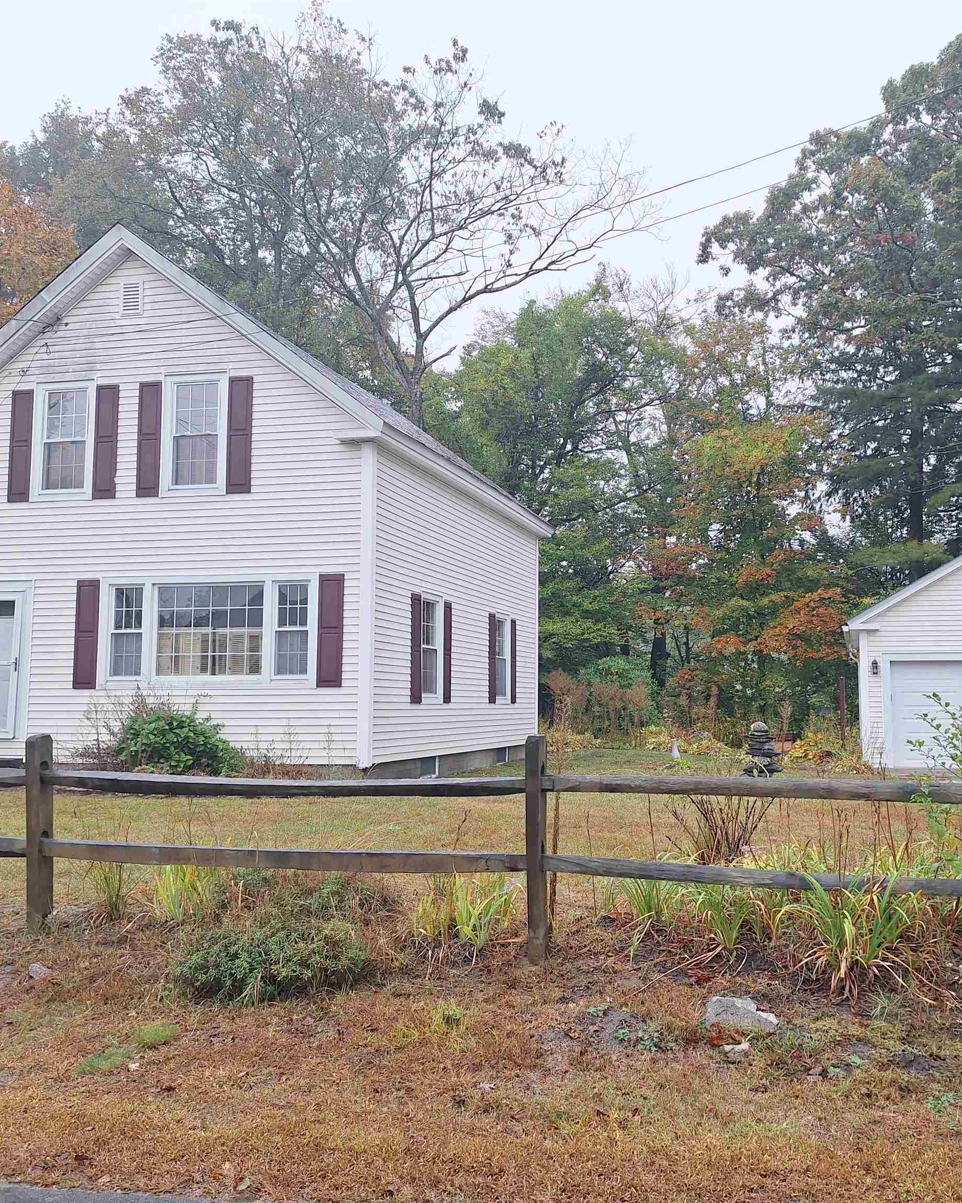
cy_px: 601
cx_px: 565
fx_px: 1068
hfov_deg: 48.3
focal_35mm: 30
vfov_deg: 58.8
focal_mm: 5.54
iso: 40
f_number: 1.8
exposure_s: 1/174
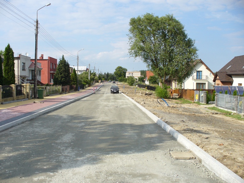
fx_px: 261
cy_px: 92
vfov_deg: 38.7
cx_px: 122
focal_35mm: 37
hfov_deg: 50.1
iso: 100
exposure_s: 1/400
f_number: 5.6
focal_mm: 6.1
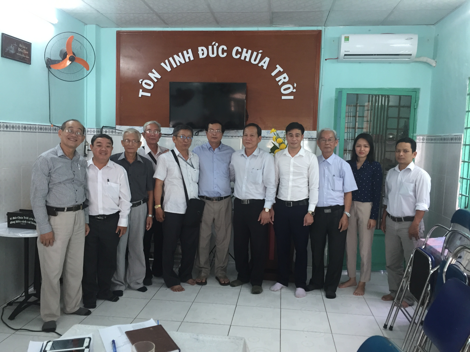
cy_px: 176
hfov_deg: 61.7
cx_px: 235
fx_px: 394
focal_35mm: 29
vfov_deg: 48.2
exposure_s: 1/33
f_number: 2.2
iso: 125
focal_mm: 4.15
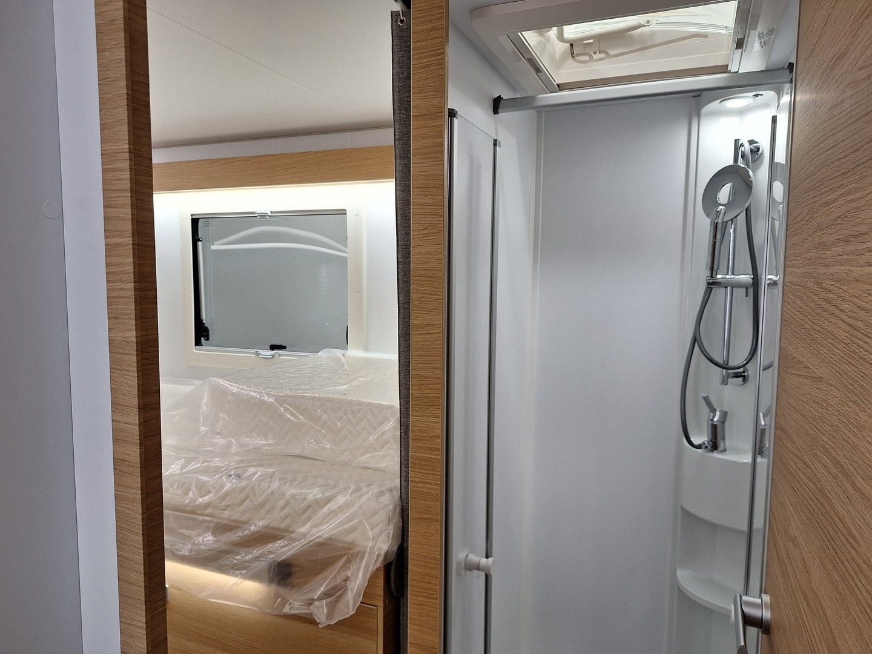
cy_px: 327
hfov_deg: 73.9
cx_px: 436
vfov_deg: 58.9
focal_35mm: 23
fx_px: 579
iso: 64
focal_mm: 5.54
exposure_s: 1/50
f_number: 1.8
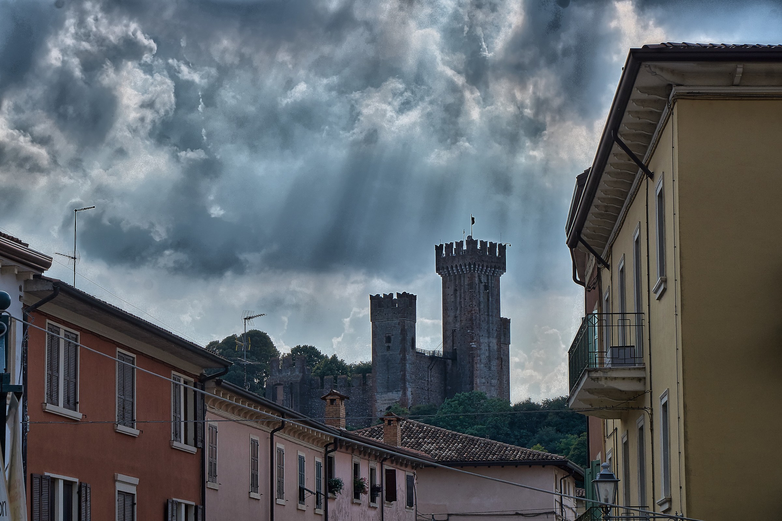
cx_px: 391
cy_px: 260
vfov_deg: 13.0
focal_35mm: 105
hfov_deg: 19.5
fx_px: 2279
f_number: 11
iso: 100
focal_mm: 70
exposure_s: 1/400
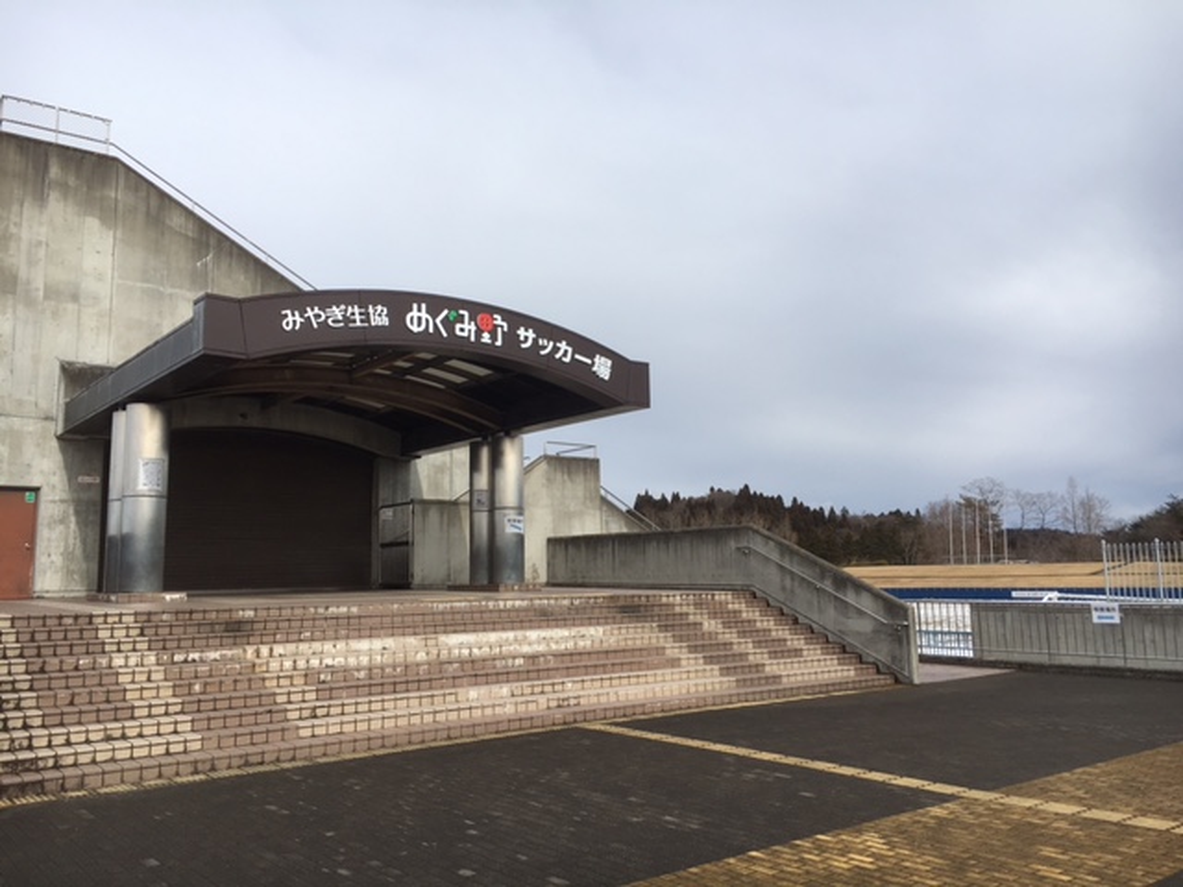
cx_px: 592
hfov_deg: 61.7
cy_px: 444
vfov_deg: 48.2
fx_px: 991
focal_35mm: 29
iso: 25
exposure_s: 1/1789
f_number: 2.2
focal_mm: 4.15
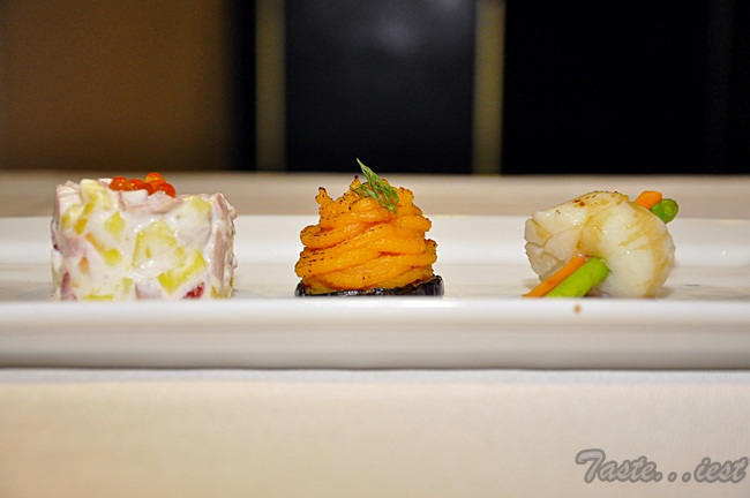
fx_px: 1936
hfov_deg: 21.9
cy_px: 249
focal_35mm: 93
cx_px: 375
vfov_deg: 14.7
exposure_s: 1/50
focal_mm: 62
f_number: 5.3
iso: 1250
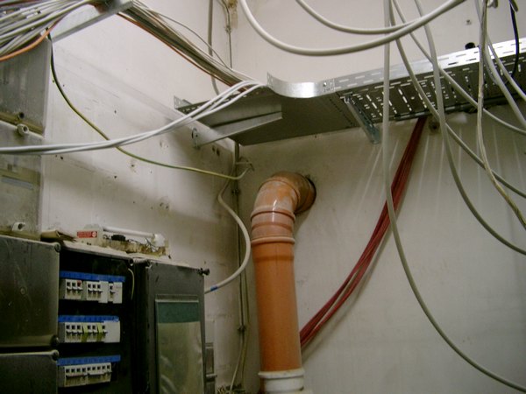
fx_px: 562
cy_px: 197
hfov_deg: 50.1
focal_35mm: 37
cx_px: 263
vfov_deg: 38.7
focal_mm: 7.6
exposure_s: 1/20
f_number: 2.6
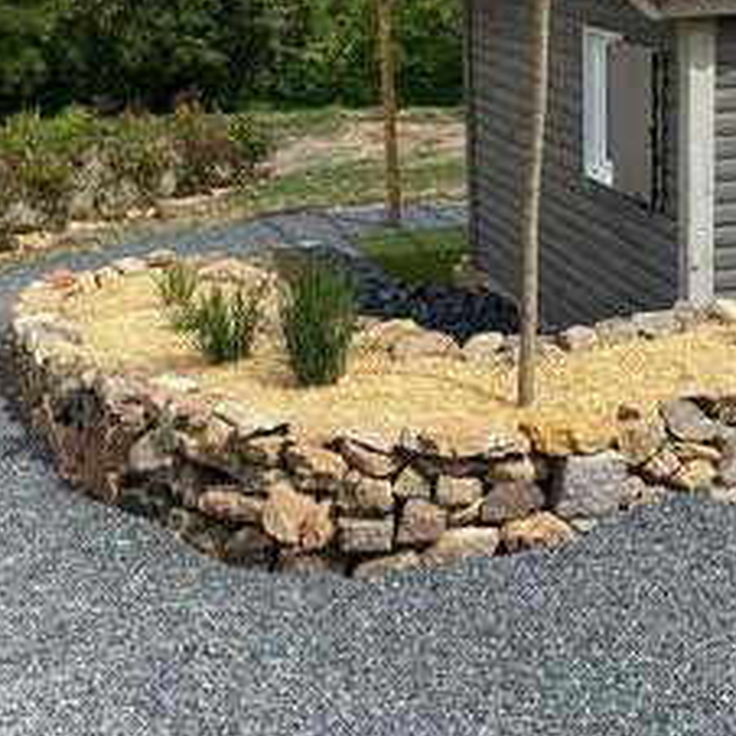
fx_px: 1467
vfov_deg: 27.7
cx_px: 700
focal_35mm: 61
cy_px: 179
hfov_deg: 26.9
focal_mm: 4.25
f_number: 1.8
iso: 32
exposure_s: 1/3497
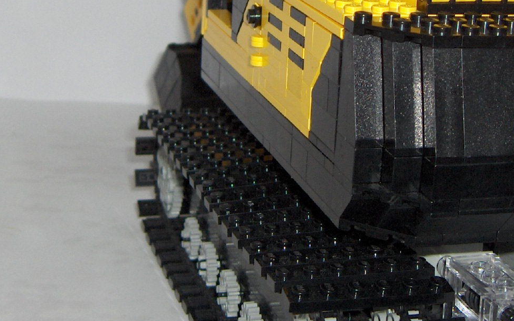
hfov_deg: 23.8
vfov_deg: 14.8
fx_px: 1219
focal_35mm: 87
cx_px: 312
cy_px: 11
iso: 100
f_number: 2.8
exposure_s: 1/60
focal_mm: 8
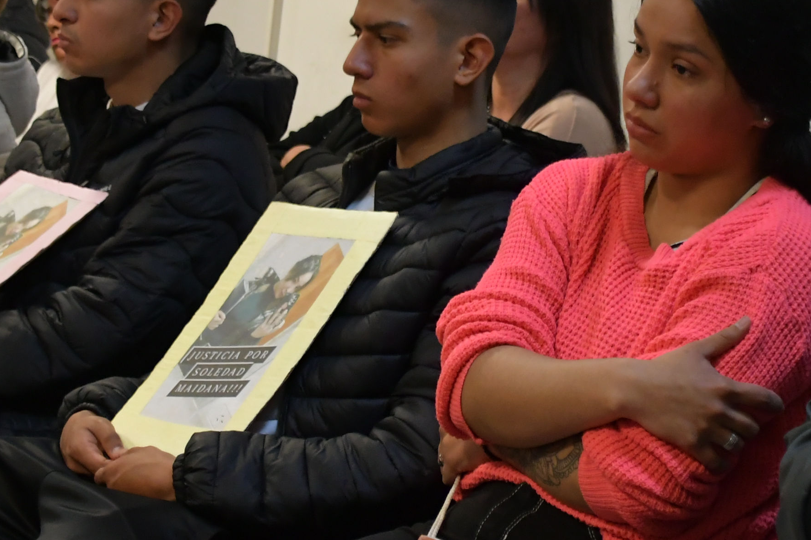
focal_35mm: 99
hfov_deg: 20.5
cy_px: 207
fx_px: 2230
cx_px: 548
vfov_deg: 13.8
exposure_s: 1/160
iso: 2500
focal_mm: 28
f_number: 4
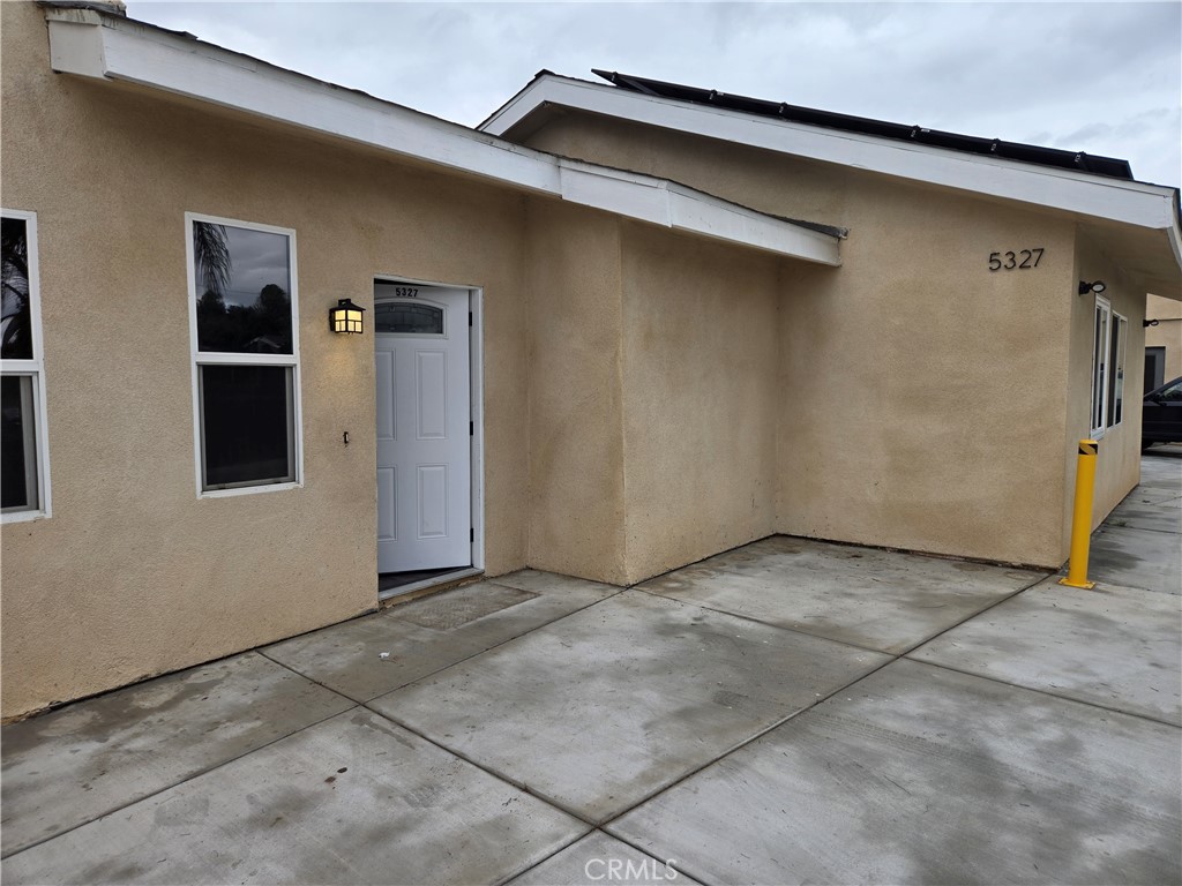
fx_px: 785
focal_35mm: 23
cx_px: 591
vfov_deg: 58.9
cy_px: 443
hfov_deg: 73.9
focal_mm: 5.4
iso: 25
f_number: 1.8
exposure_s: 1/628
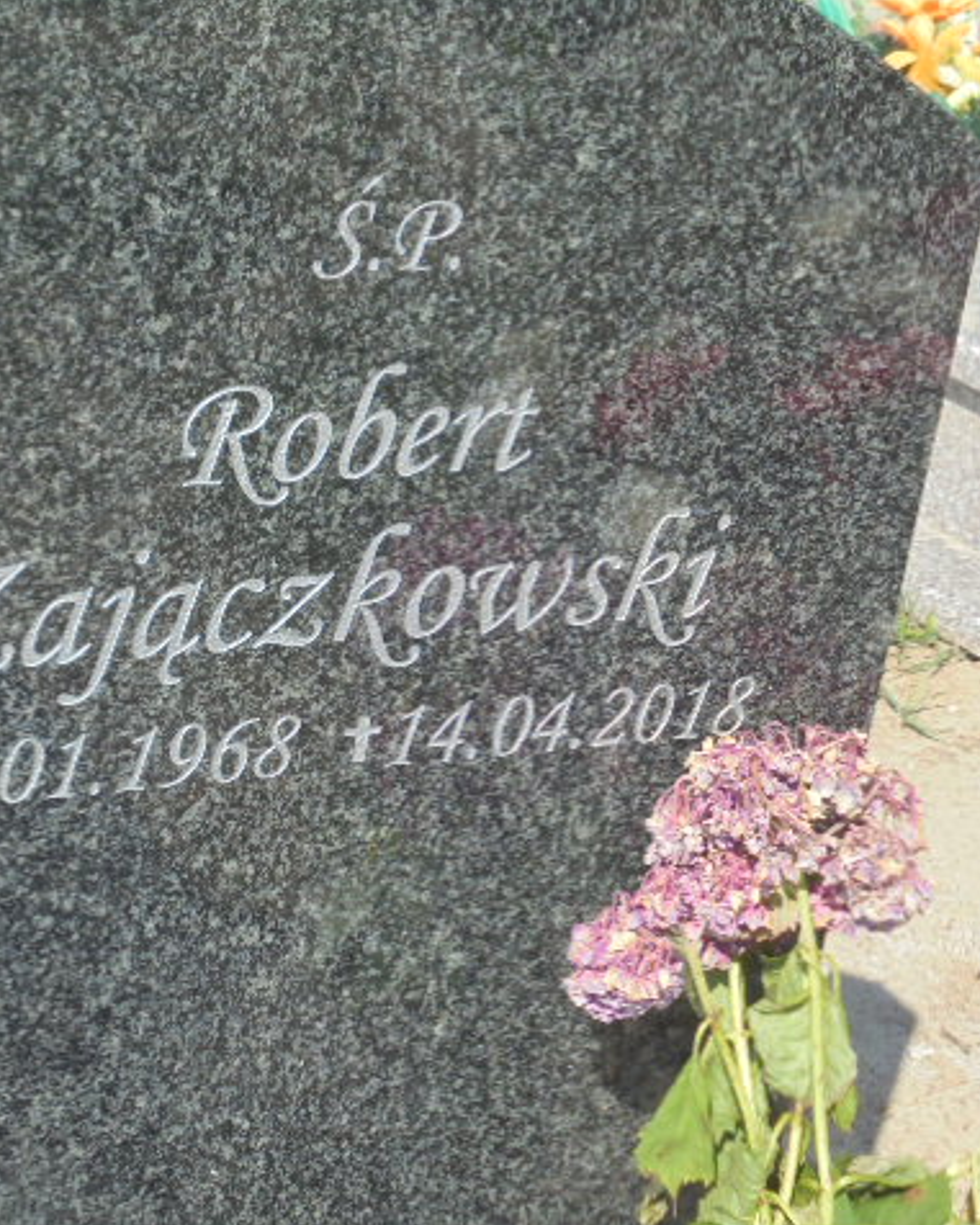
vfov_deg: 22.7
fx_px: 3044
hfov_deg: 18.2
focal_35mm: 84
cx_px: 239
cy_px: 612
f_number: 5.6
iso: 100
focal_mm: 11.5
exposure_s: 1/320
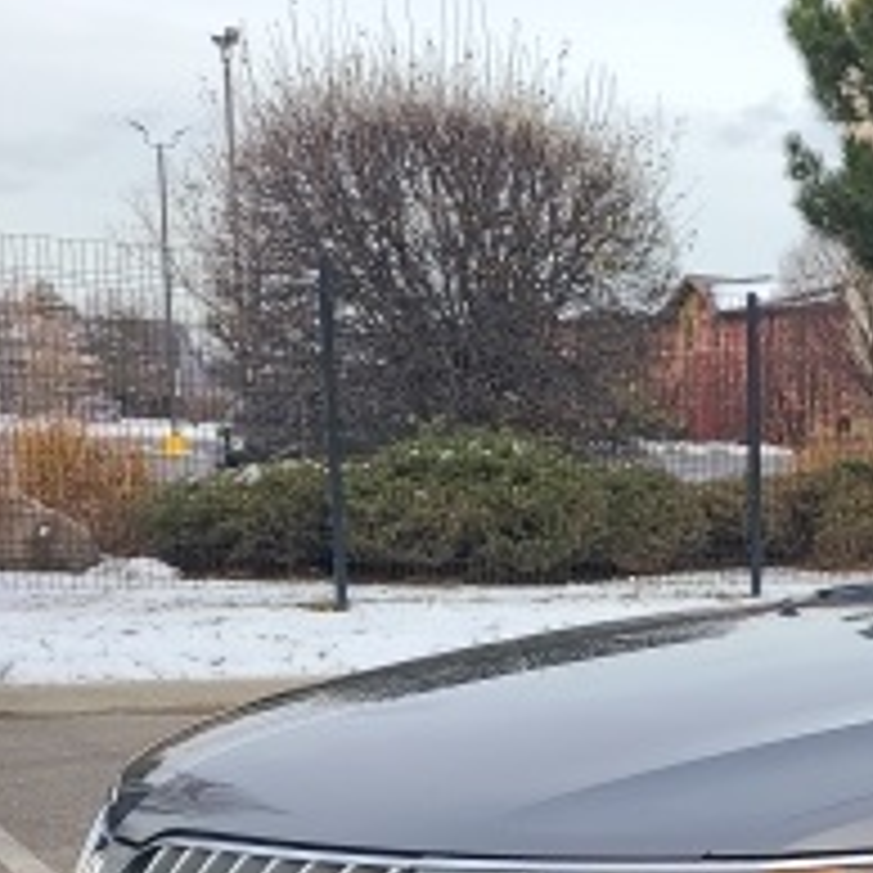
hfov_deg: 19.7
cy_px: 846
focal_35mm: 76
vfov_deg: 22.0
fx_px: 2168
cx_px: 1323
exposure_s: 1/659
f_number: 1.8
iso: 50
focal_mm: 5.4
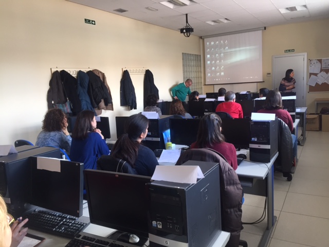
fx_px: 276
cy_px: 124
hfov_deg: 61.7
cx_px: 164
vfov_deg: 48.2
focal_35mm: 29
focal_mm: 4.15
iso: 64
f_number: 2.2
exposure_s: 1/30
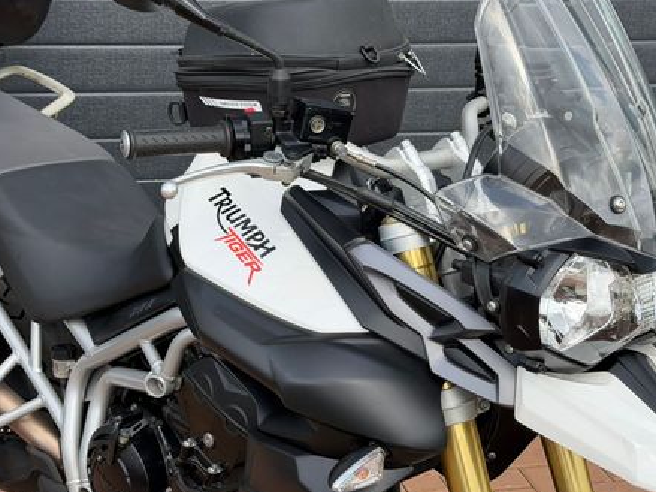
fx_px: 1326
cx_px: 345
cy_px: 227
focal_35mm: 70
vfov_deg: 21.0
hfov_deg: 27.8
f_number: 1.78
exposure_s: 1/1307
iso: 64
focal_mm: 6.76
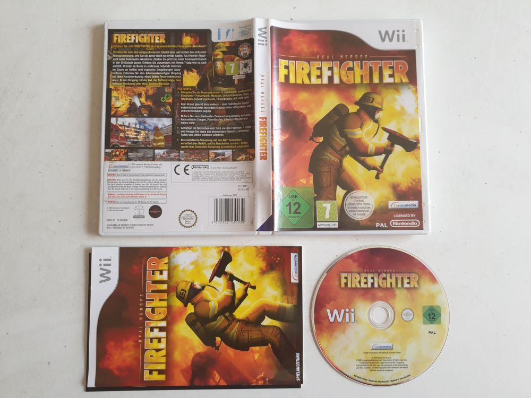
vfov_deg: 53.1
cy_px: 199
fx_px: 399
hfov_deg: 67.3
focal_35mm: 26
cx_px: 266
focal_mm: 4.3
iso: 64
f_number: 1.5
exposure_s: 1/50
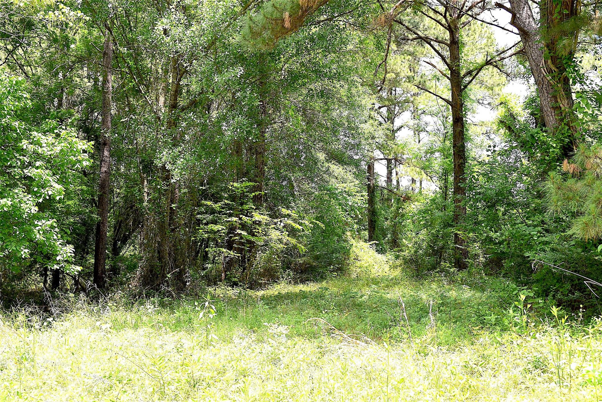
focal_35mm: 46
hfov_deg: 42.3
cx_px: 301
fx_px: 778
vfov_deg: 29.0
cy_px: 201
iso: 400
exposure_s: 1/250
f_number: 8
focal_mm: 31
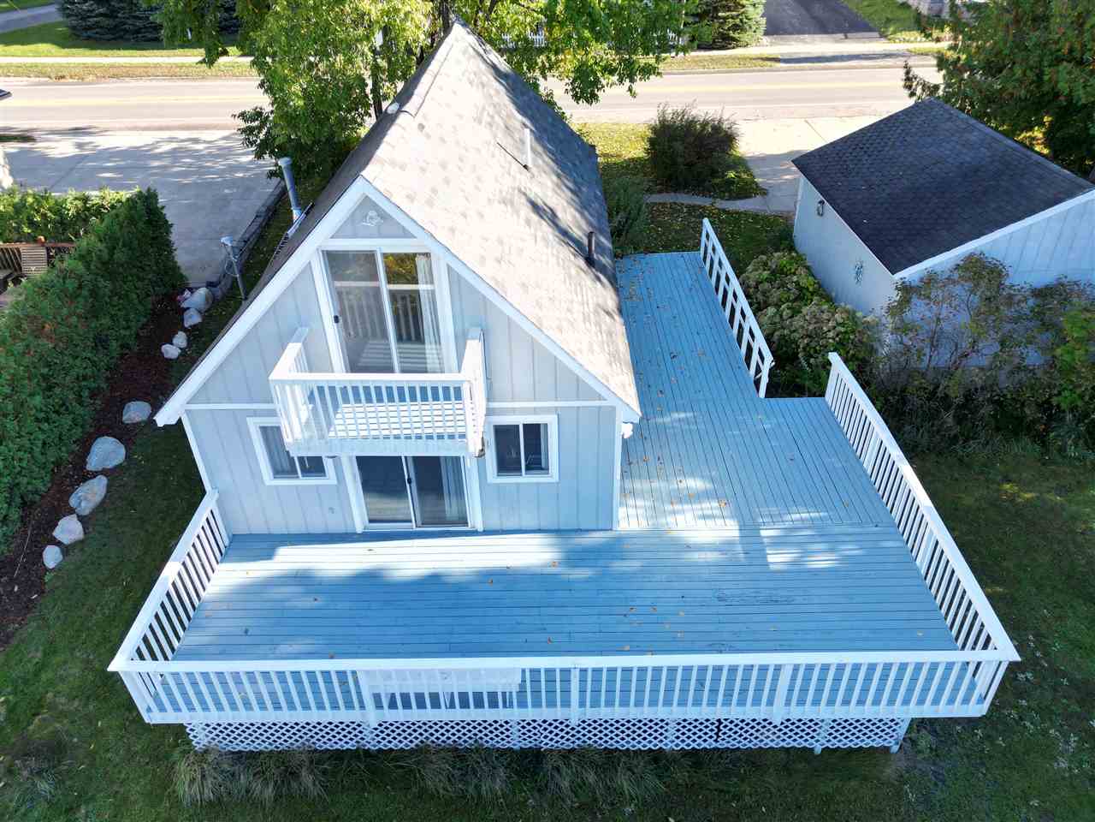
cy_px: 411
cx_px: 548
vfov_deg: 56.8
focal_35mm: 24
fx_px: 759
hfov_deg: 71.6
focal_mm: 6.72
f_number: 1.7
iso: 100
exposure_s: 1/640
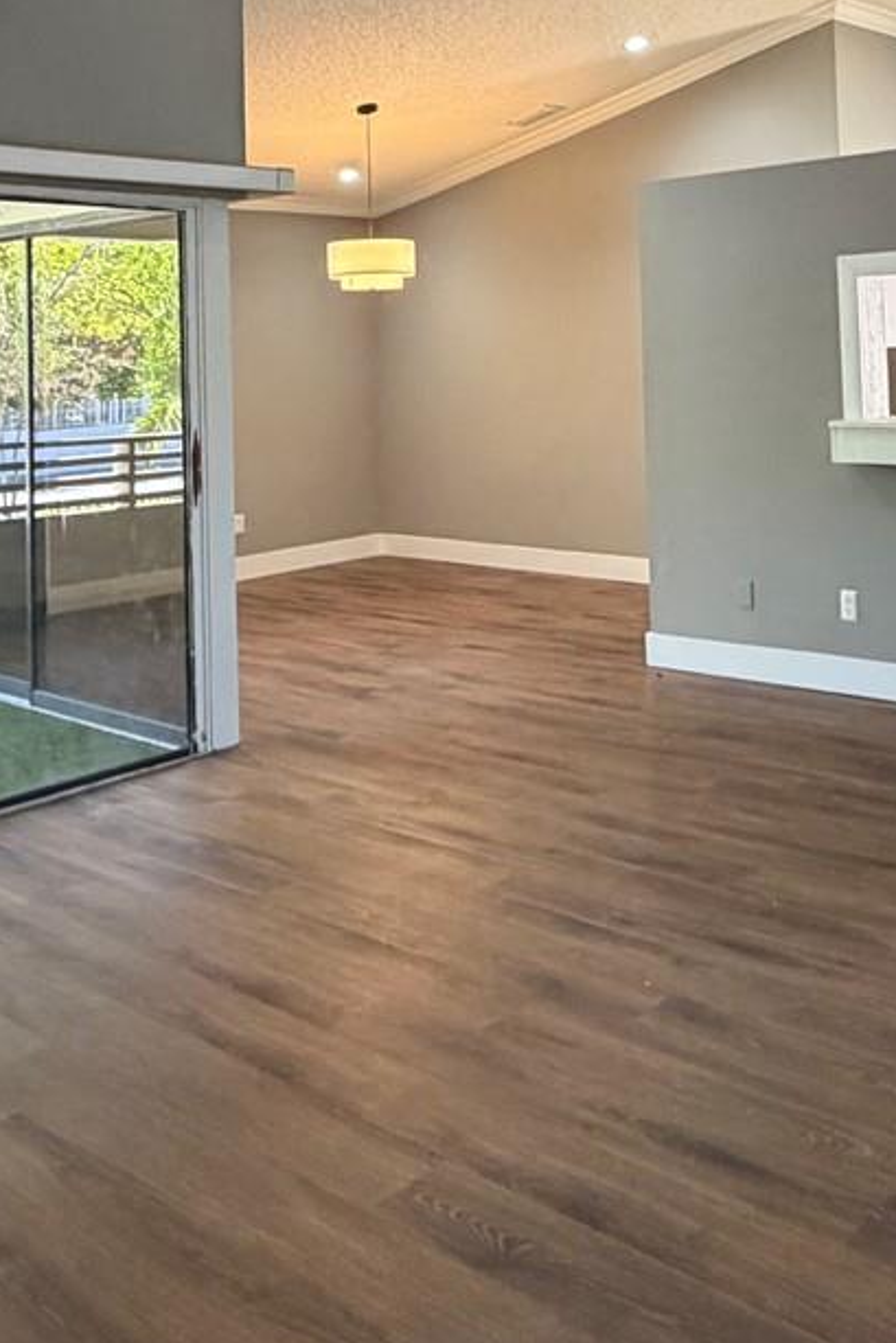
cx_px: 624
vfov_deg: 48.2
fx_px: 1418
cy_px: 296
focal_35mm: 38
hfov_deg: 34.6
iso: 320
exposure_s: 1/60
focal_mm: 2.22
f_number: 2.2
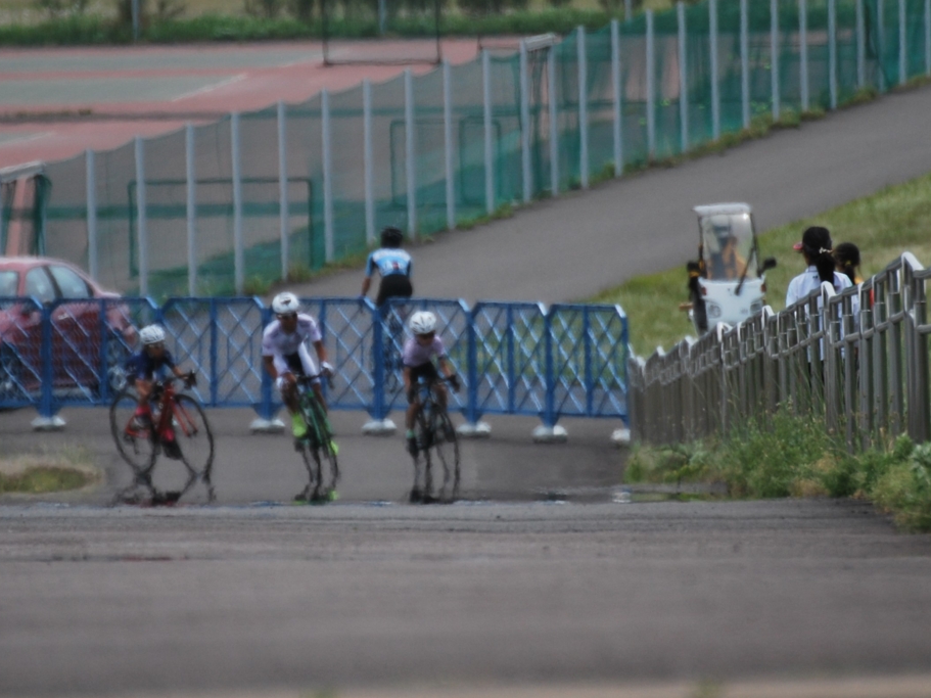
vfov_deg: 3.1
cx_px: 447
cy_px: 348
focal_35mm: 487
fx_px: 13096
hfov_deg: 4.1
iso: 200
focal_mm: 300
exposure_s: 1/1000
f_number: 5.6
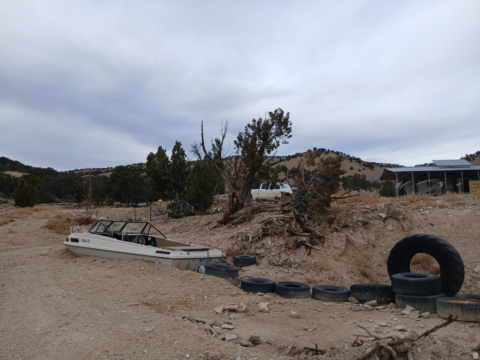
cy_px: 180
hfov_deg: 67.3
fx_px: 361
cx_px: 240
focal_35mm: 26
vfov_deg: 53.1
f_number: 1.8
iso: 20
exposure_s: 1/149
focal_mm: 3.98
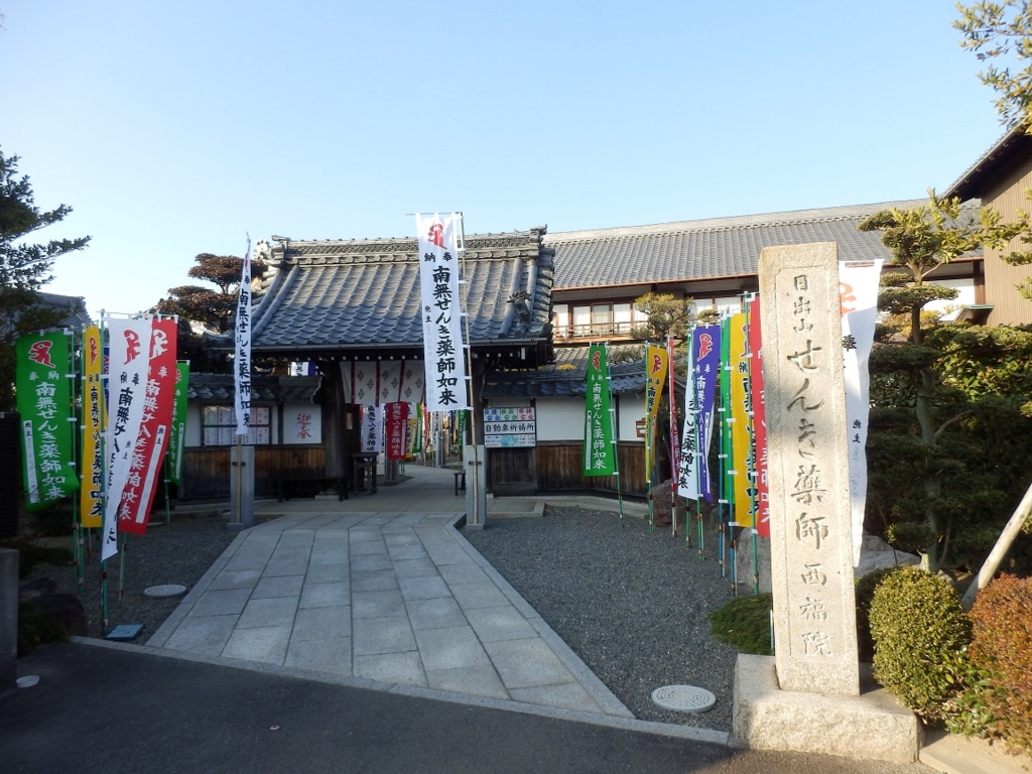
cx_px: 516
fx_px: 716
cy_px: 387
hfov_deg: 71.6
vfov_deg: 56.8
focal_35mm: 24
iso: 80
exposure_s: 1/320
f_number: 3
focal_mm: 4.2
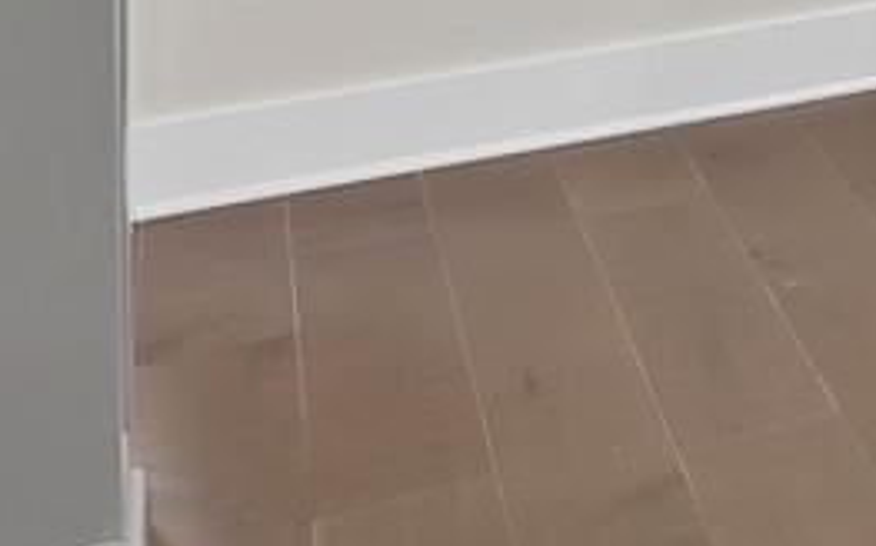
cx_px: 1835
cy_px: -739
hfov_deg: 16.2
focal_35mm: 93
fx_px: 2219
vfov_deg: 11.7
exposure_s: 1/3
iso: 640
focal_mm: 12
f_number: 9
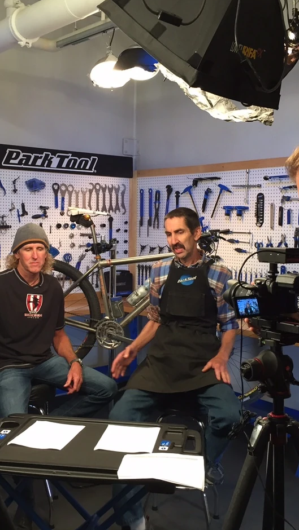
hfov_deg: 27.7
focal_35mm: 43
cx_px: 127
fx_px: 606
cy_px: 262
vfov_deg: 47.4
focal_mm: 4.15
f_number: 2.2
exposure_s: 1/30
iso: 64
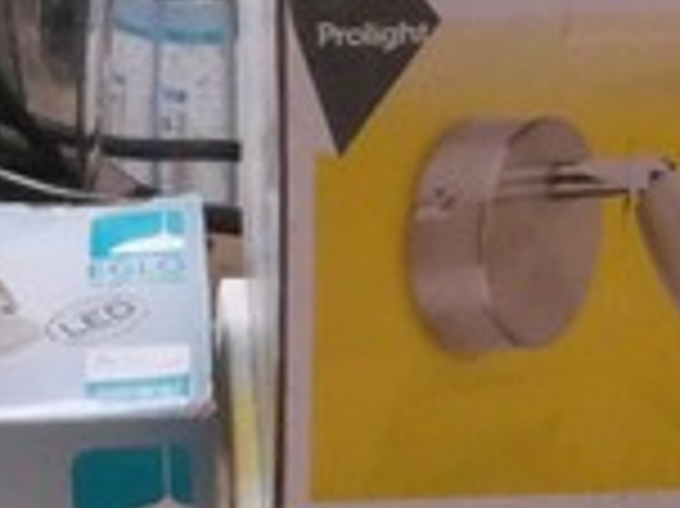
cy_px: 351
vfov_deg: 15.3
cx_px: 200
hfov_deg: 20.4
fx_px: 1884
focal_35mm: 96
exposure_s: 1/60
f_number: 8
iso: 1250
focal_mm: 3.6
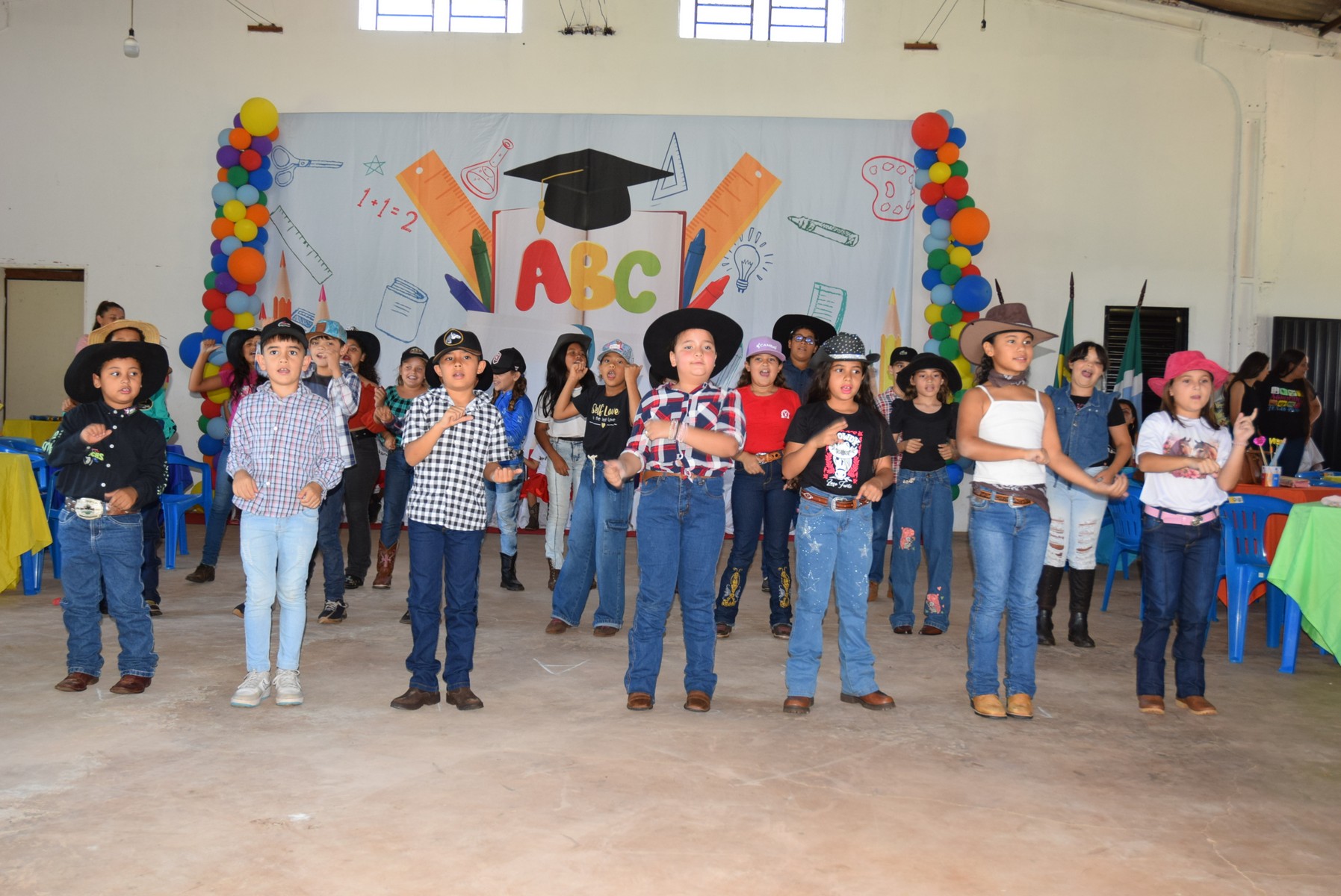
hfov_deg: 53.1
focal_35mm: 36
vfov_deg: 36.9
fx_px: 1342
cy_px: 448
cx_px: 670
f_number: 4.5
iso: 800
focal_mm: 24
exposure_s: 1/80
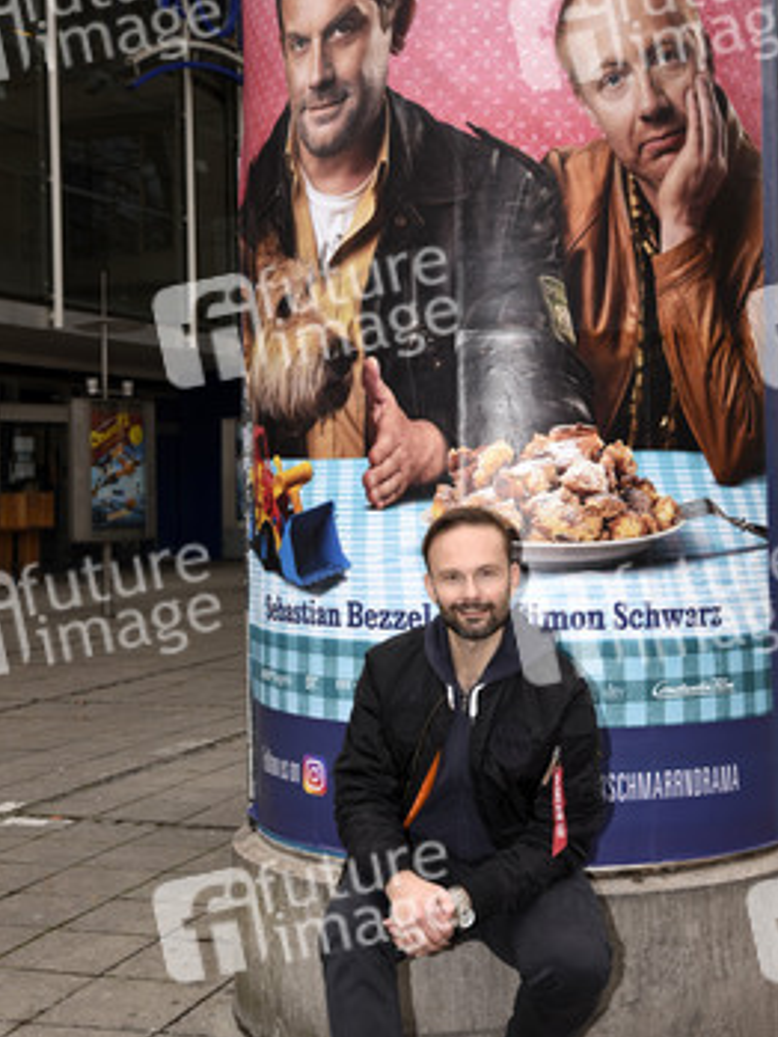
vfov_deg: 34.9
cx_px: 392
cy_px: 467
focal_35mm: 55
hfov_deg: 26.6
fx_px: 1647
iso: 640
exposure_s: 1/160
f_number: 8
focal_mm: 50
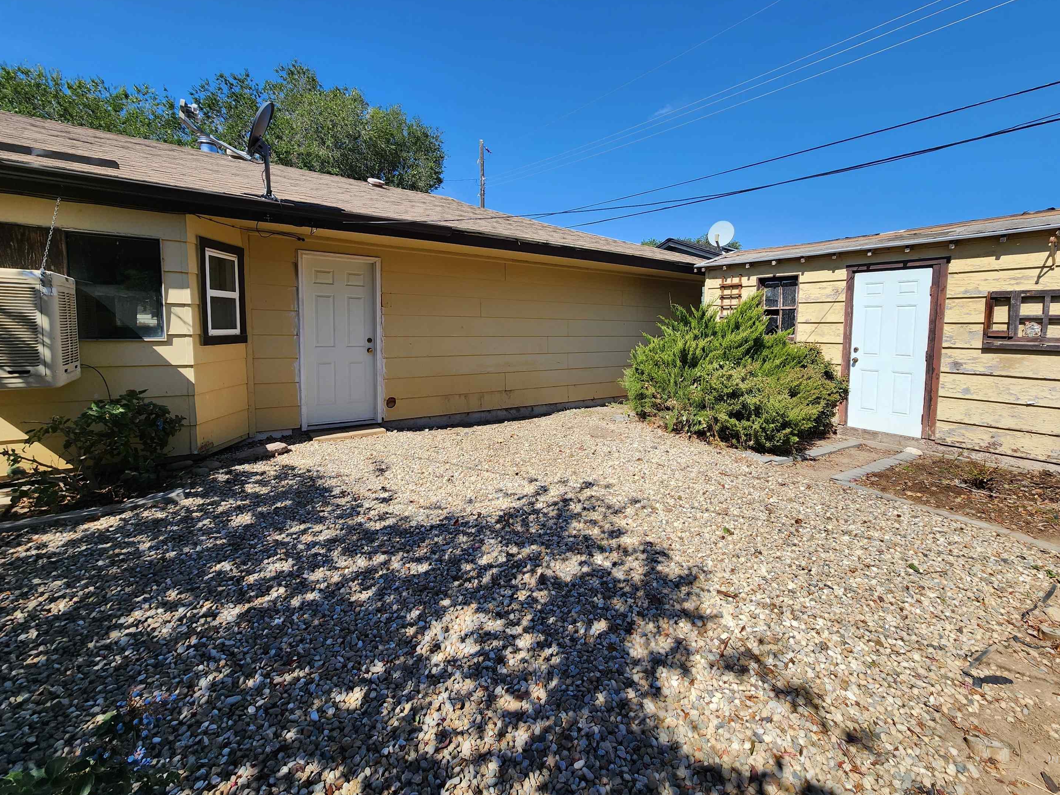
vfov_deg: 85.5
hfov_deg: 101.9
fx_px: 429
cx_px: 564
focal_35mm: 14
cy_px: 370
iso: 50
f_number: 2.2
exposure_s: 1/1723
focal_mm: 2.2
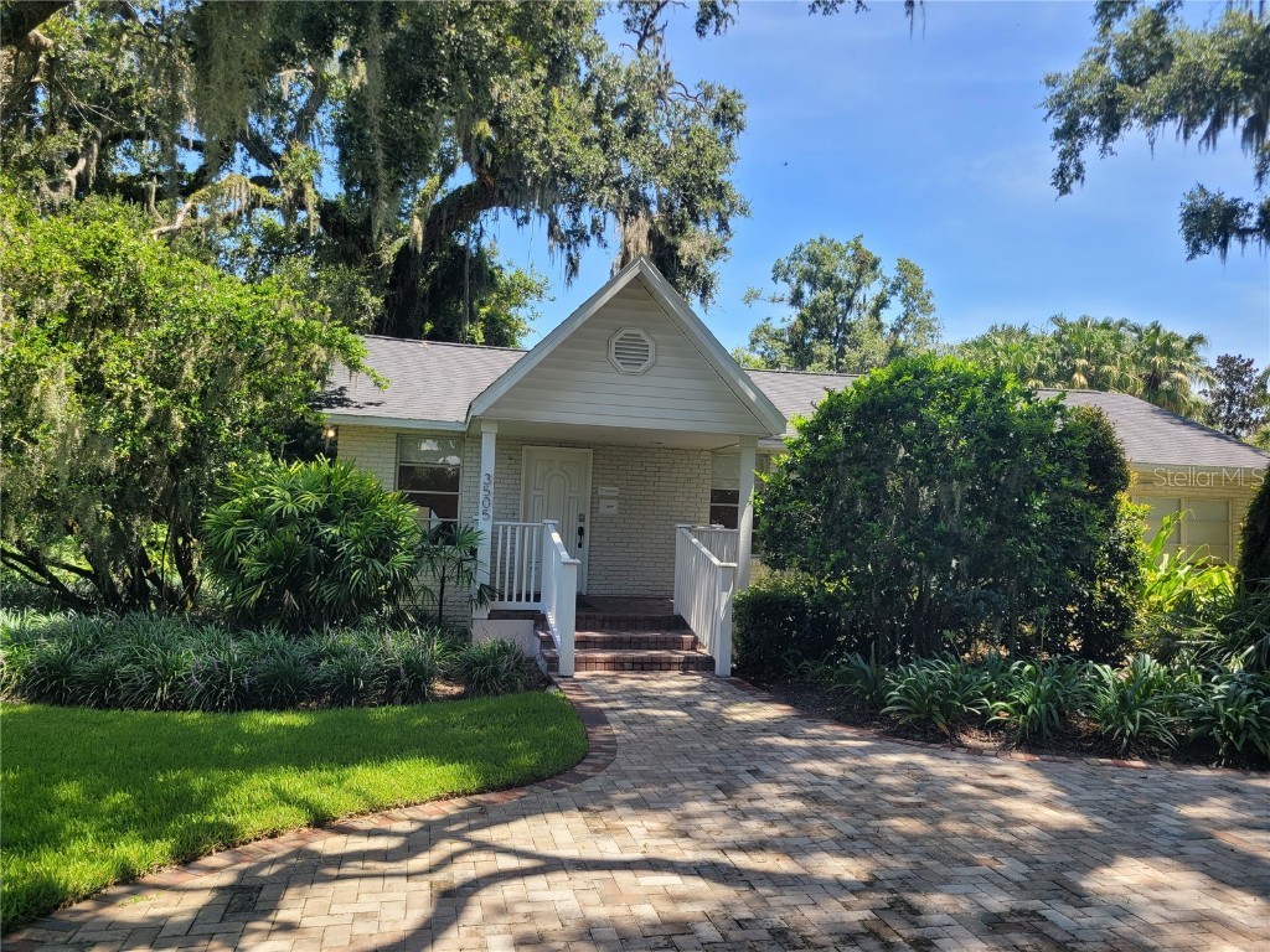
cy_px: 476
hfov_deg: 67.3
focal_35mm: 26
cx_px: 635
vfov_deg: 53.1
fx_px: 954
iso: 40
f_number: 1.8
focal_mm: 5.4
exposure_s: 1/922
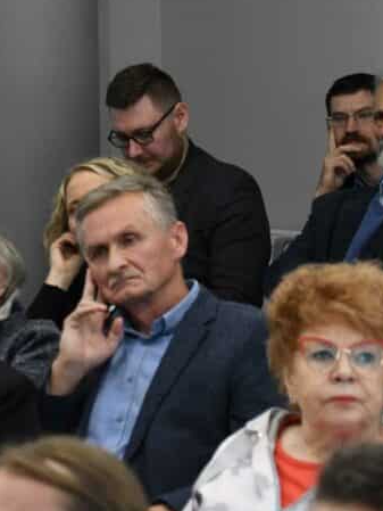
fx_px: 4173
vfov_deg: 7.0
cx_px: 107
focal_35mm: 283
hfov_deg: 5.3
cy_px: 327
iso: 1600
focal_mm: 86
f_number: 7.1
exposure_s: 1/125
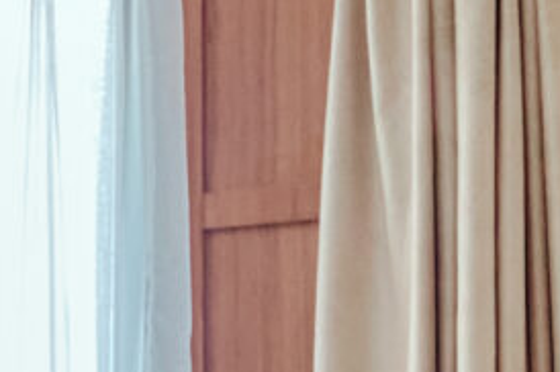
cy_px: 517
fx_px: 2035
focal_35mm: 131
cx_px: -925
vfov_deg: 10.2
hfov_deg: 11.7
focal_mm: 9.6
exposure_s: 1/250
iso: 1250
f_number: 4
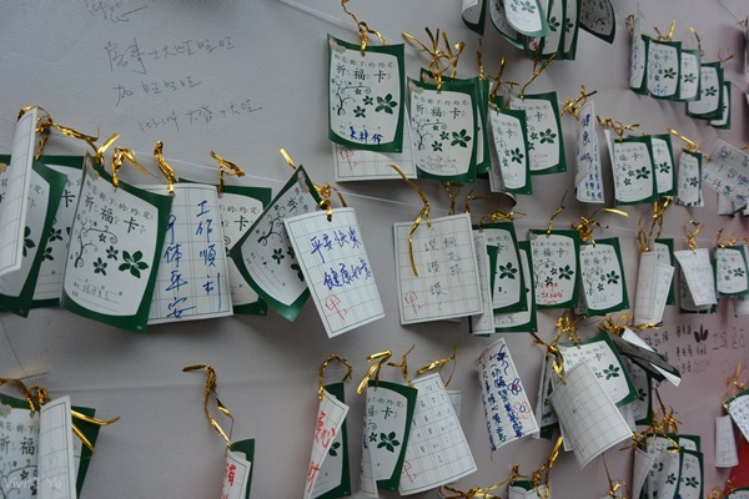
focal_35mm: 27
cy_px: 250
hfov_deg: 67.4
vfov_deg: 47.9
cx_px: 374
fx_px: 562
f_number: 3.5
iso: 250
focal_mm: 10
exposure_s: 1/125
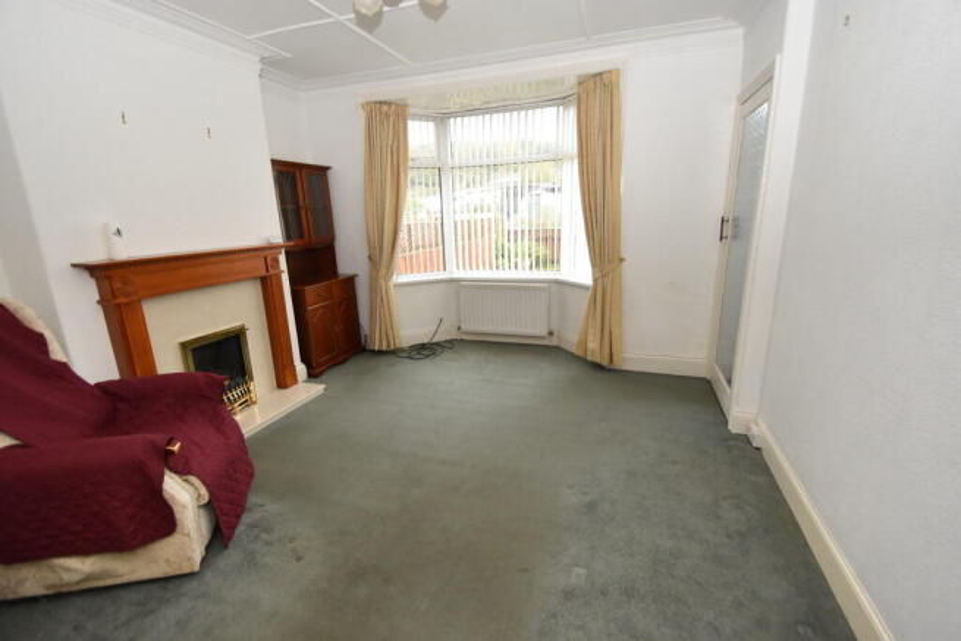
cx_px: 480
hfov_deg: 100.4
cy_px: 320
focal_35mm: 15
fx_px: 400
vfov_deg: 77.4
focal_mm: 10
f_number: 3.5
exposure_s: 1/60
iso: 1800
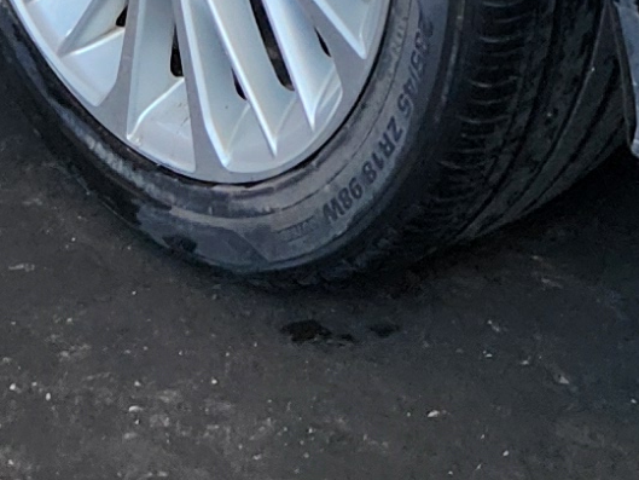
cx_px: 539
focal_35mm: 174
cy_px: -686
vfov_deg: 7.9
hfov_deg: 11.3
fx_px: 3213
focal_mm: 5.4
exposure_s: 1/180
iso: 80
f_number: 1.8
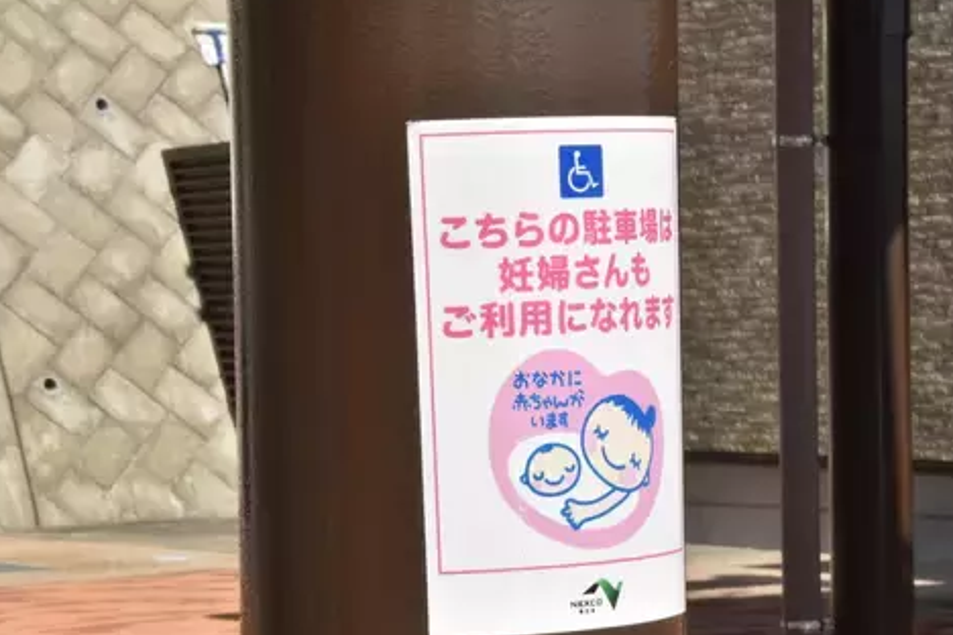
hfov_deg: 13.3
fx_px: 4076
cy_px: 380
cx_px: 584
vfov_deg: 8.9
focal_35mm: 154
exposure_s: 1/80
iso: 320
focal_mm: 80
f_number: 32
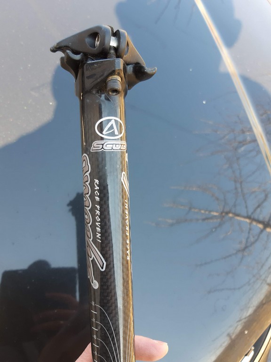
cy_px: 181
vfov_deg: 65.3
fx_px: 282
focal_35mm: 27
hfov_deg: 51.4
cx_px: 136
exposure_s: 1/100
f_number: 1.7
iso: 64
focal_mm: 3.93
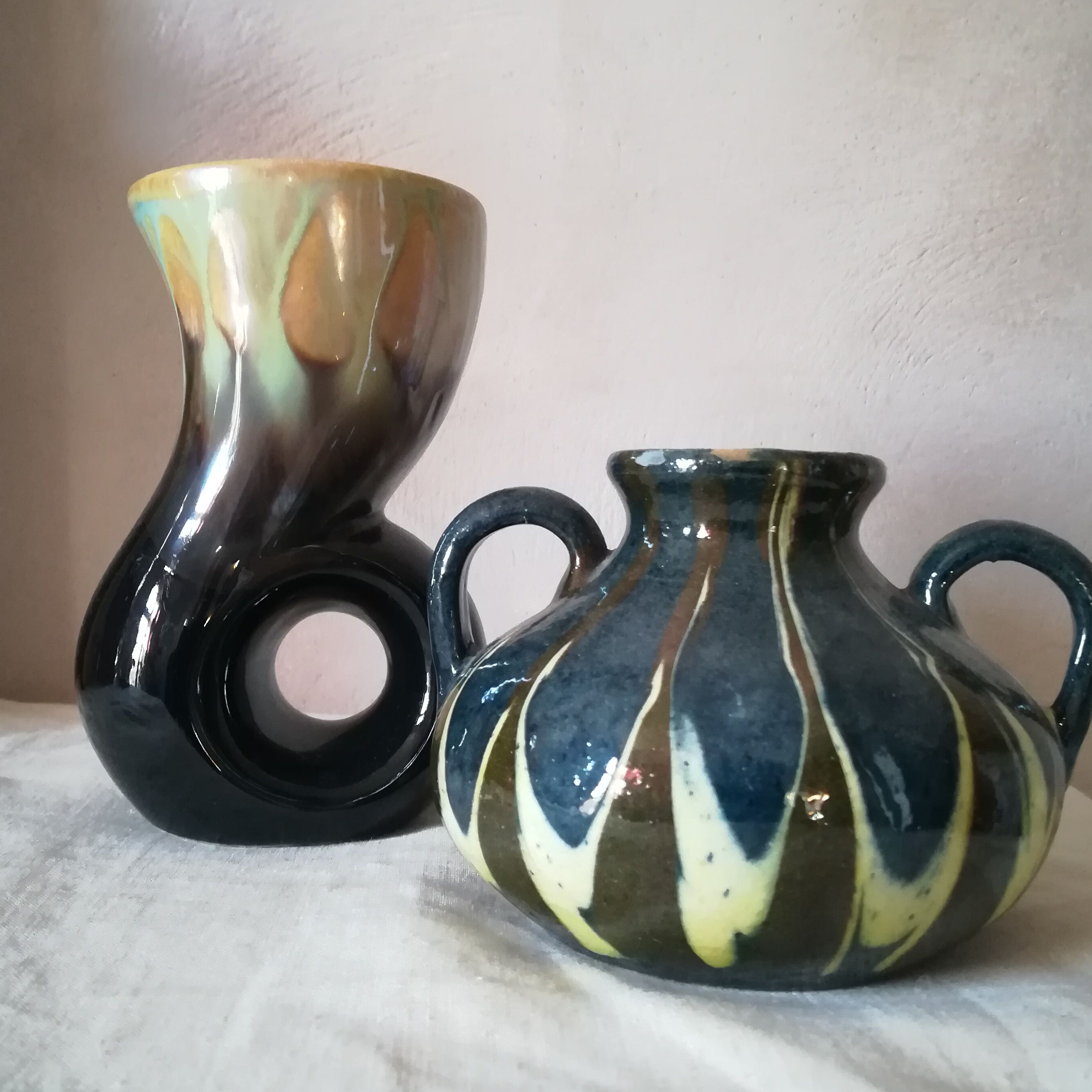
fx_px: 1213
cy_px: 557
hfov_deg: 48.5
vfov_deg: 48.4
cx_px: 542
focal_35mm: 34
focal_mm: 3.83
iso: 500
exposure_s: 1/25
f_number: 2.2
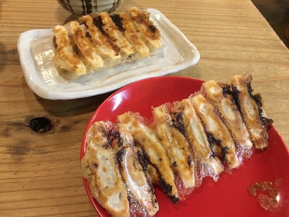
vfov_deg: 48.2
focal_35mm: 29
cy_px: 108
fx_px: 242
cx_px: 144
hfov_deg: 61.7
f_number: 2.2
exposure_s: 1/4
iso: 50
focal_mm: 4.15
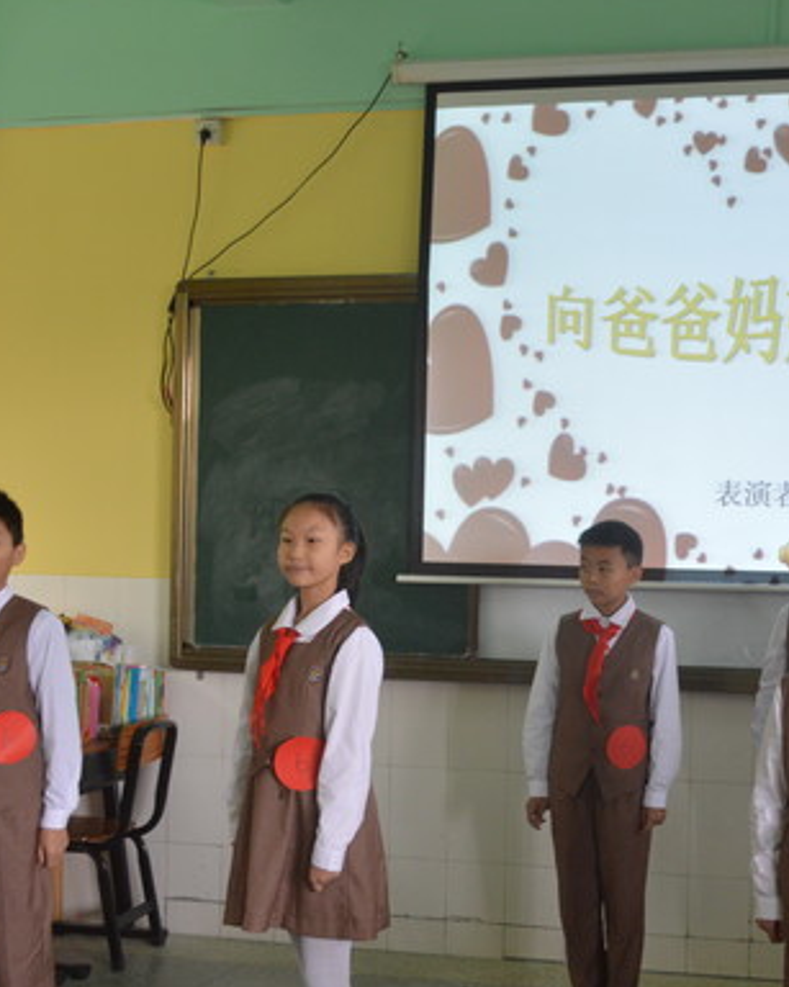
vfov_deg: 32.5
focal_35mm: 58
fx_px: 1694
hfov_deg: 25.9
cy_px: 519
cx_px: 604
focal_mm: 22
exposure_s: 1/60
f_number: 3.8
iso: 640
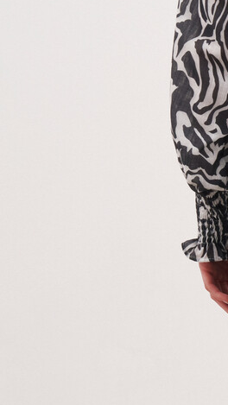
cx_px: 366
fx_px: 2245
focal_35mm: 209
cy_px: 212
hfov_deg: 5.7
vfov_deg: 10.3
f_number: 11
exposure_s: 1/160
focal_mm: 52
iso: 400
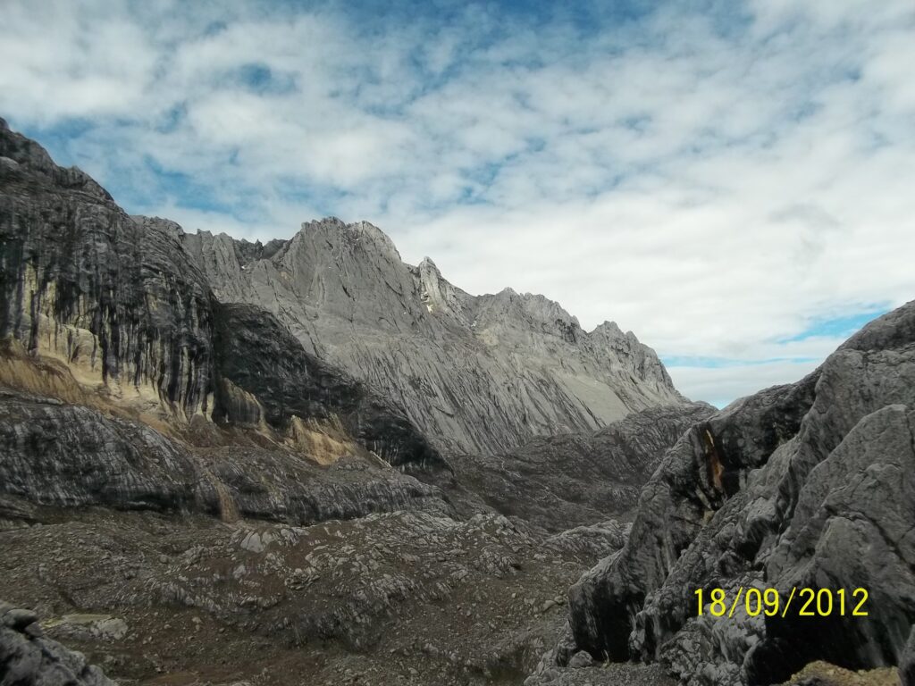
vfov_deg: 44.2
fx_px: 846
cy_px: 343
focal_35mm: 32
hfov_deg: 56.8
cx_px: 458
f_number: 8.8
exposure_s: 1/160
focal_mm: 5.7
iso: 80
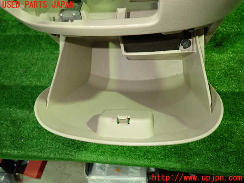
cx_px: 122
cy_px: 92
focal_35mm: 25
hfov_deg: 69.4
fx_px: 176
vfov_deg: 54.9
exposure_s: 1/30
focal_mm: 4.5
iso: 320
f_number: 2
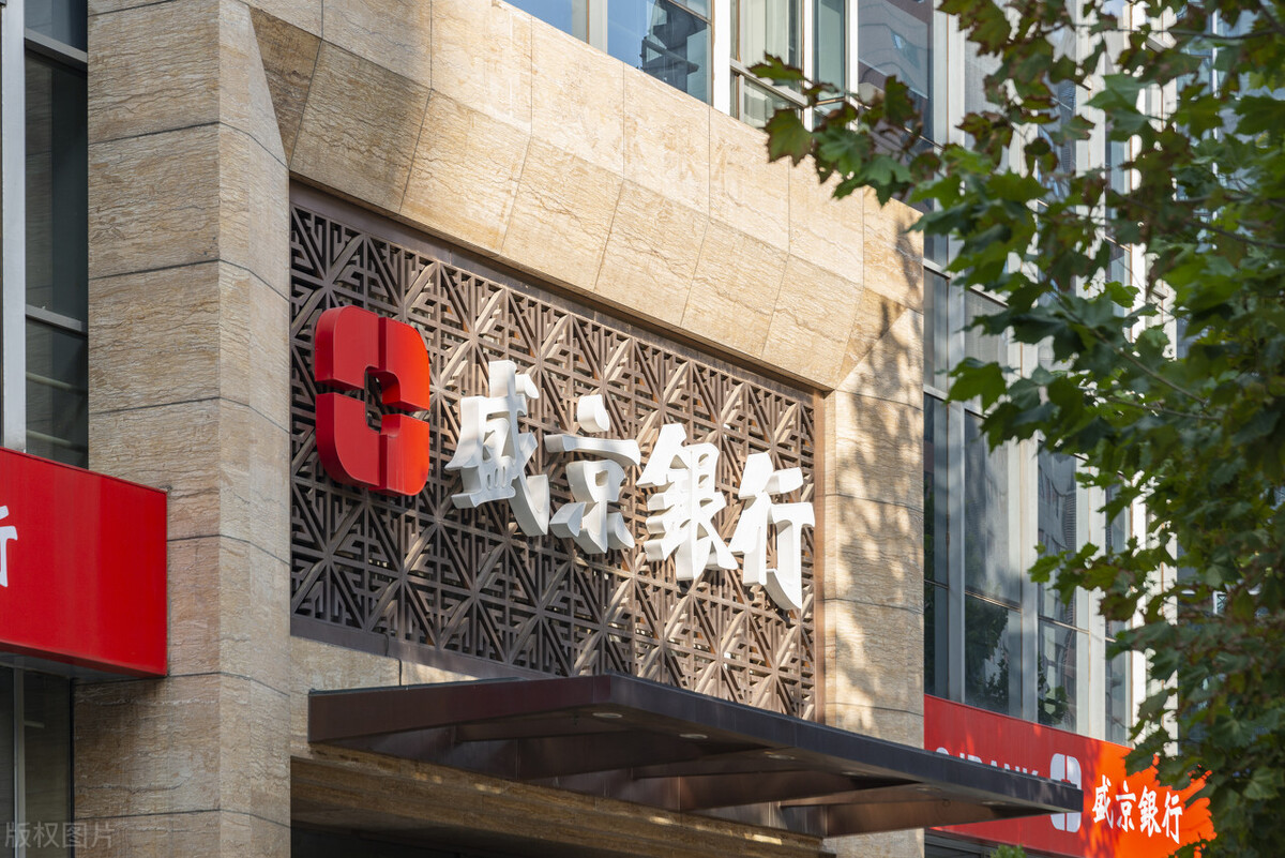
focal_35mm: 105
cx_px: 642
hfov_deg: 19.4
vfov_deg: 13.1
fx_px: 3749
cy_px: 429
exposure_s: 1/250
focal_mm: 105
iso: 250
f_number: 7.1
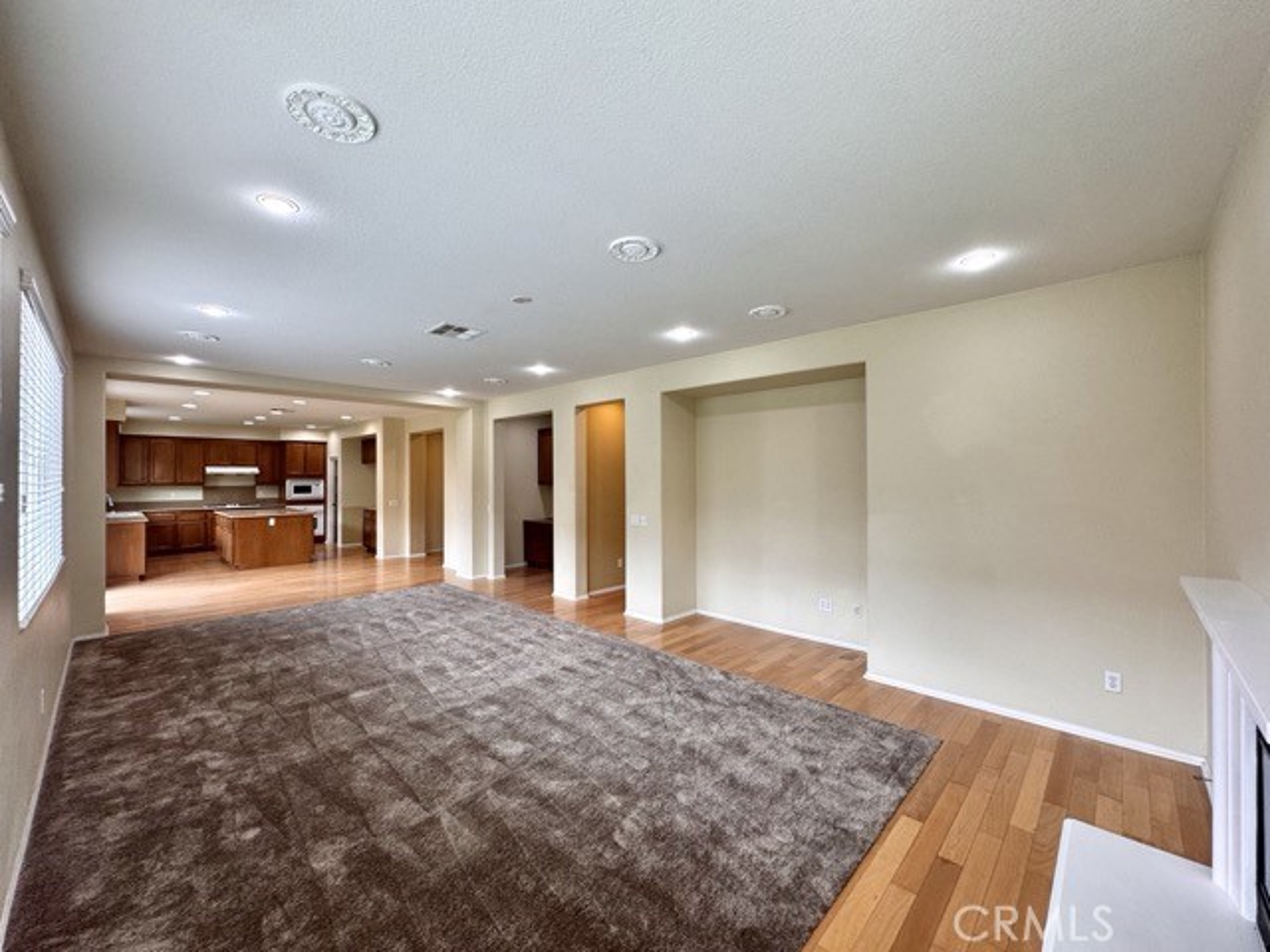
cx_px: 635
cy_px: 476
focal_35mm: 14
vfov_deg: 85.7
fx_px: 514
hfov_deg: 102.1
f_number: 2.2
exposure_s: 1/120
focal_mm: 2.22
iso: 125
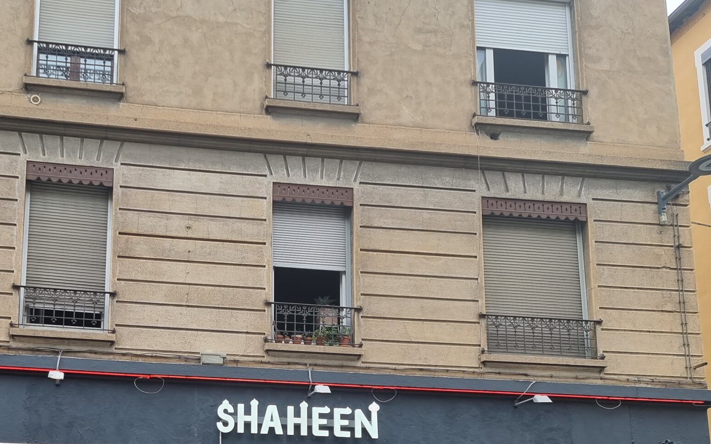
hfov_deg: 45.5
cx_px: 173
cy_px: 423
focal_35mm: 42
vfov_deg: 29.0
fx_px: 814
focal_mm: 6.7
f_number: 1.8
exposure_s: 1/159
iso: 50
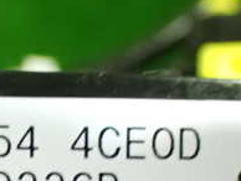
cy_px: 186
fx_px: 948
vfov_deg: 10.8
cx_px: 61
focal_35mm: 136
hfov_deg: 14.4
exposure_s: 1/25
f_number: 2.9
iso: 1600
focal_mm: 7.84
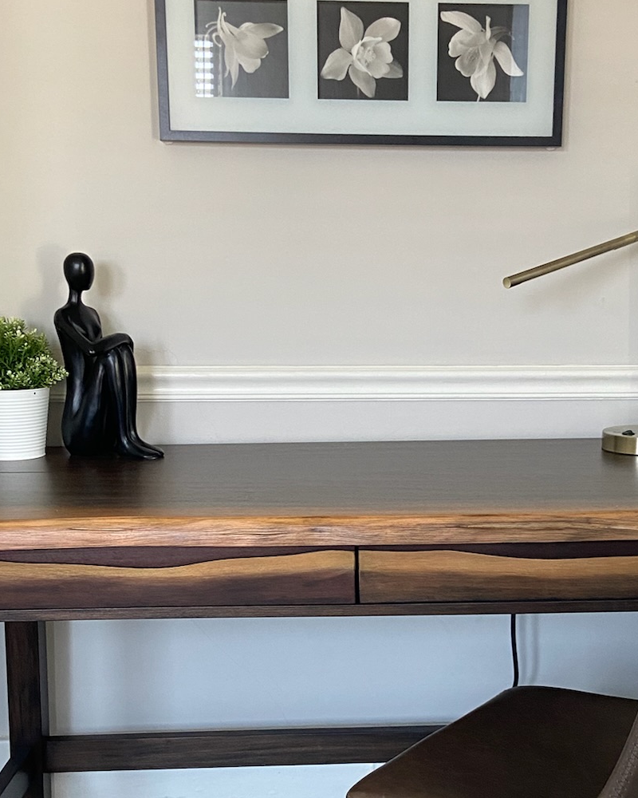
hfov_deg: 29.0
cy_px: 519
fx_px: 1227
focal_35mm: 52
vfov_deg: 35.7
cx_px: 392
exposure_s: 1/60
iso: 250
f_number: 1.8
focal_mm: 4.25
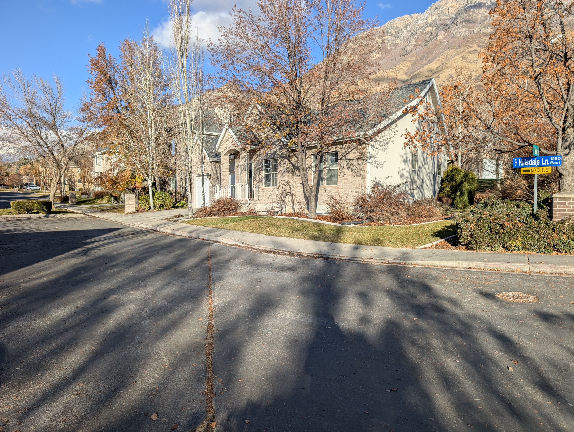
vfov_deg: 56.9
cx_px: 287
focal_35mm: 24
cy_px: 216
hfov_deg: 71.5
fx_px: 399
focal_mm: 6.9
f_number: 1.68
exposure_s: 1/1167
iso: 19
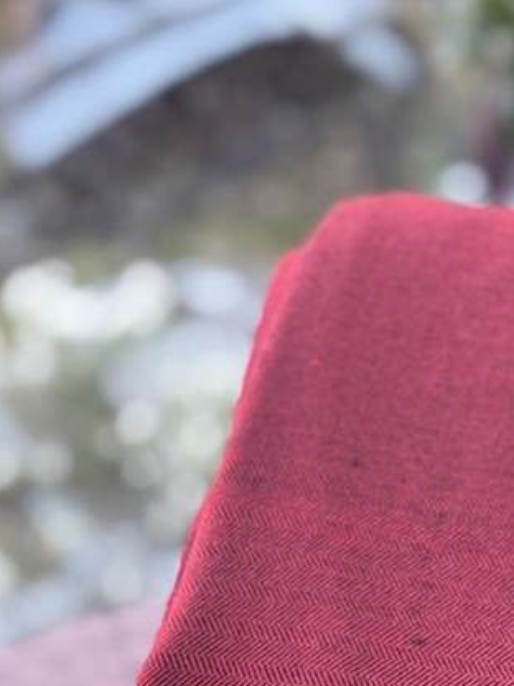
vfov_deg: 16.6
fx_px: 2277
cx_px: 525
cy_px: 767
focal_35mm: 115
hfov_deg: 12.7
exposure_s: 1/119
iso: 100
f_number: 1.78
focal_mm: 6.76
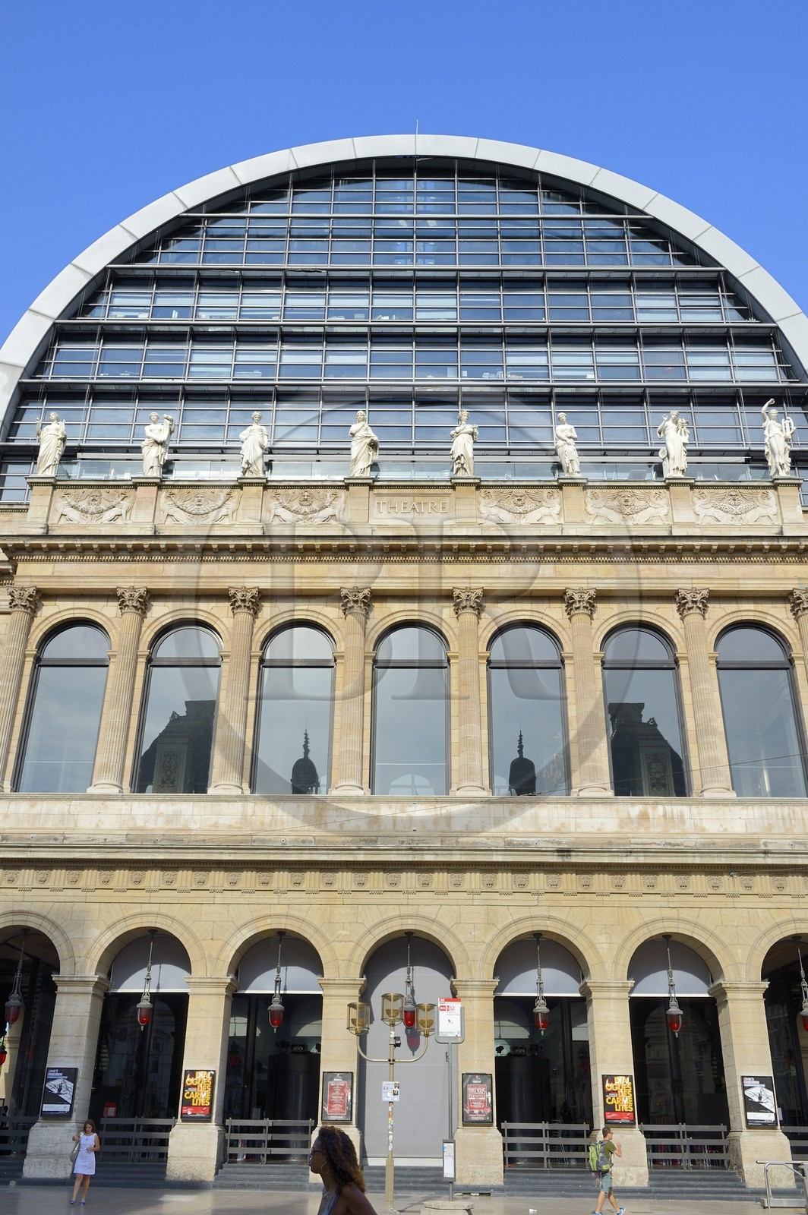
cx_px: 404
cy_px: 608
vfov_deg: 58.8
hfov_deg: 41.0
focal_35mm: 32
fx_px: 1079
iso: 200
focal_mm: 32
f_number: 10
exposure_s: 1/250
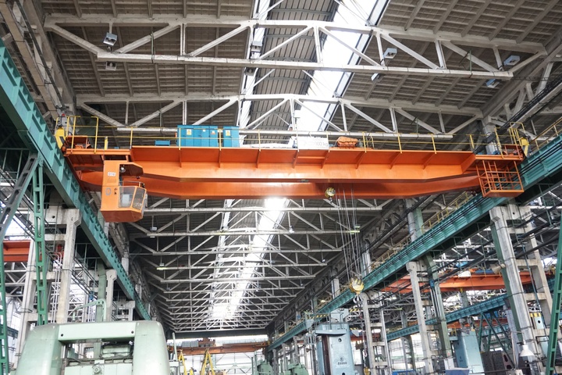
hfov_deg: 59.5
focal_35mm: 32
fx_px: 492
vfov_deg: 41.7
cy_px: 188
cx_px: 281
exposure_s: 1/160
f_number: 4
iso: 1600
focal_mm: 21
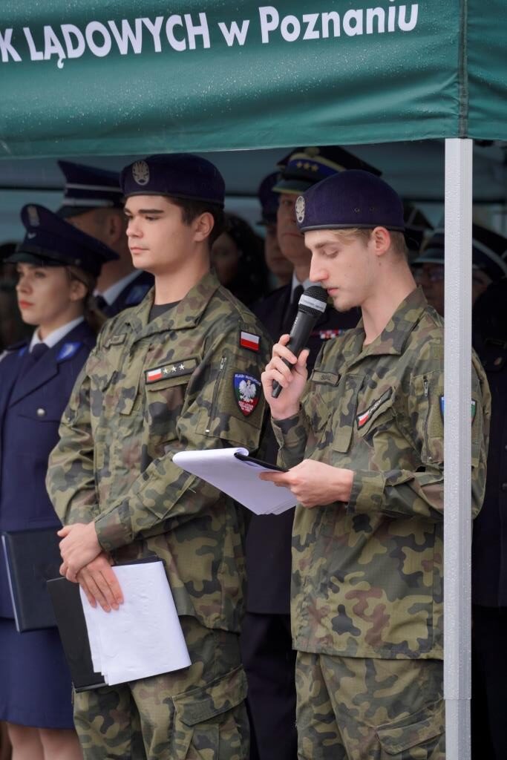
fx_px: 3970
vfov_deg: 10.9
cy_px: 380
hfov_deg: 7.3
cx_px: 254
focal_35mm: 188
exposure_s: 1/200
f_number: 4.5
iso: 320
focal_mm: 188
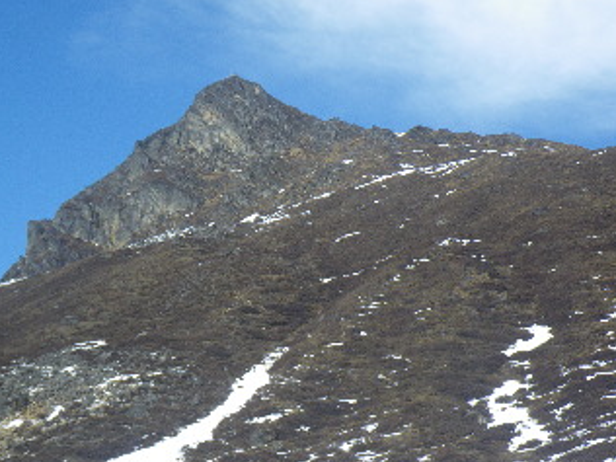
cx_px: 290
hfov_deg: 31.2
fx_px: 1103
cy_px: 261
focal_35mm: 62
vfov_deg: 23.6
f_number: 5.3
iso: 50
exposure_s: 1/125
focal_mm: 9.1
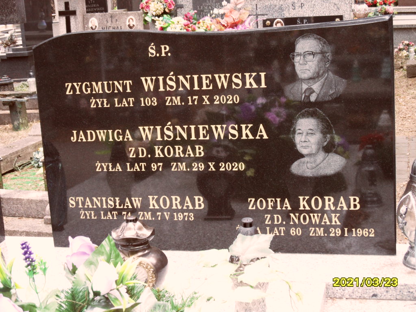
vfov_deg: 24.4
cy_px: 156
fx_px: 721
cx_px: 208
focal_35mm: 60
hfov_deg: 32.2
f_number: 4
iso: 200
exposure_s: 1/45
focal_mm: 10.3
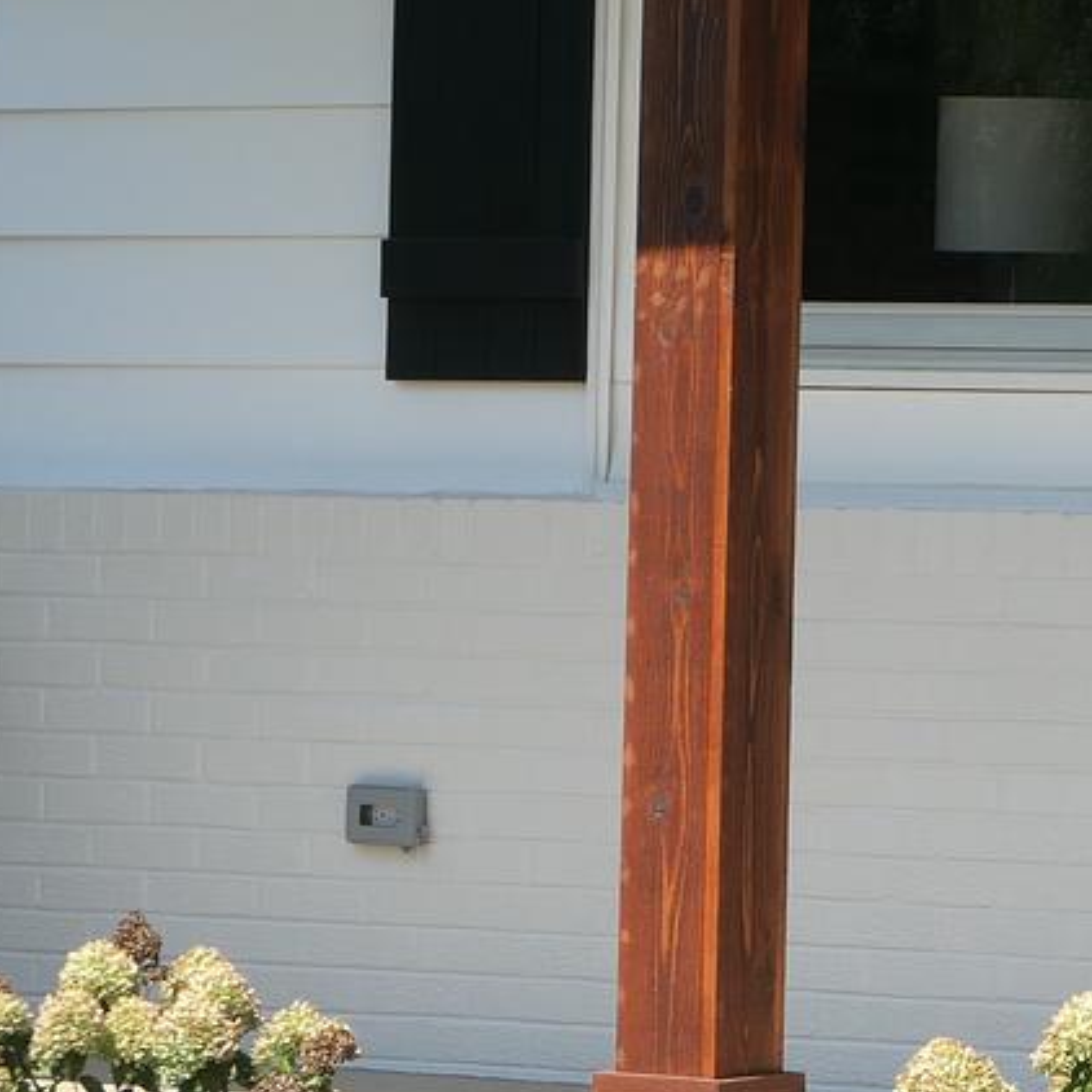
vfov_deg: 8.5
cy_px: 66
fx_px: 7352
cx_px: 1638
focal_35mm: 206
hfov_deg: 8.3
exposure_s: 1/1300
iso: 125
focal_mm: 18.3
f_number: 2.8
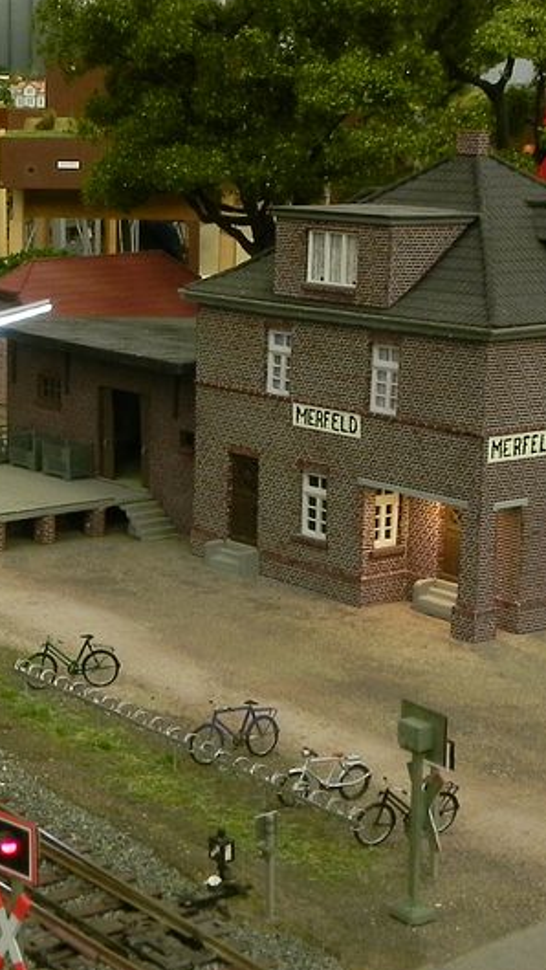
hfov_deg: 14.8
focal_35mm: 78
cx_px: -159
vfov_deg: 27.1
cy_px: 411
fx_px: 2005
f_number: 8
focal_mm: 6.6
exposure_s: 1/2
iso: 200
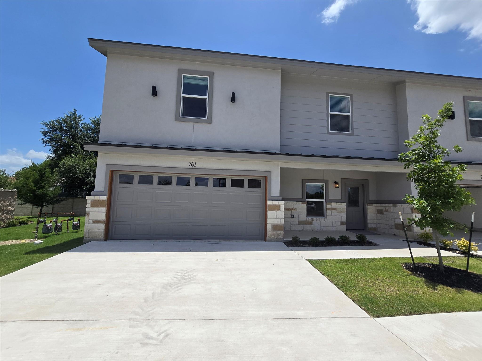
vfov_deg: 89.9
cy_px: 180
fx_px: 181
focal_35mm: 13
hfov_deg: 106.2
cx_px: 241
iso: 50
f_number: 2.2
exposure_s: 1/4337
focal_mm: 2.2
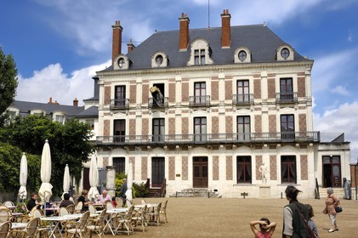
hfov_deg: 46.4
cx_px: 179
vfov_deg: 31.8
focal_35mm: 42
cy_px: 119
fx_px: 417
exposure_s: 1/160
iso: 100
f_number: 12
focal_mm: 28
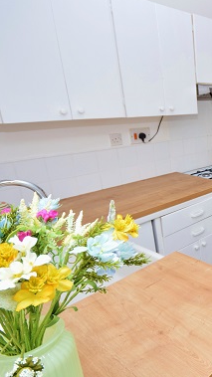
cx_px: 287
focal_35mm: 28
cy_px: 185
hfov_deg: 30.7
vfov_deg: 67.9
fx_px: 280
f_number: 5.6
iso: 800
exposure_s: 1/125
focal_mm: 10
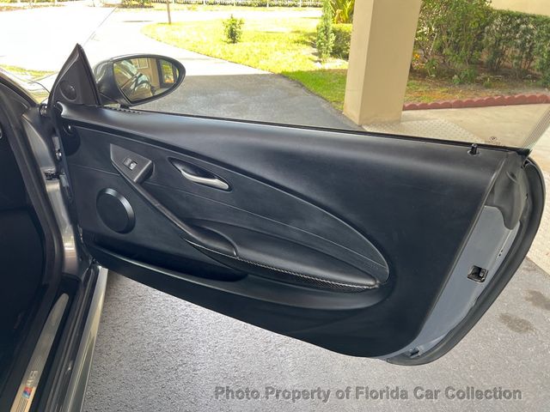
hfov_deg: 67.3
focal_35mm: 26
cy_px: 206
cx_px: 275
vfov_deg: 53.1
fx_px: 413
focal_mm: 5.7
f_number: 1.5
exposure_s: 1/121
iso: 64
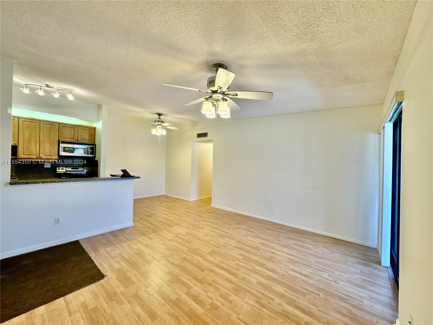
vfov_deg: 85.7
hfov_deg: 102.1
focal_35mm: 14
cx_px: 216
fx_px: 175
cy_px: 162
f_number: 2.2
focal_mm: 2.22
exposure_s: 1/60
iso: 80
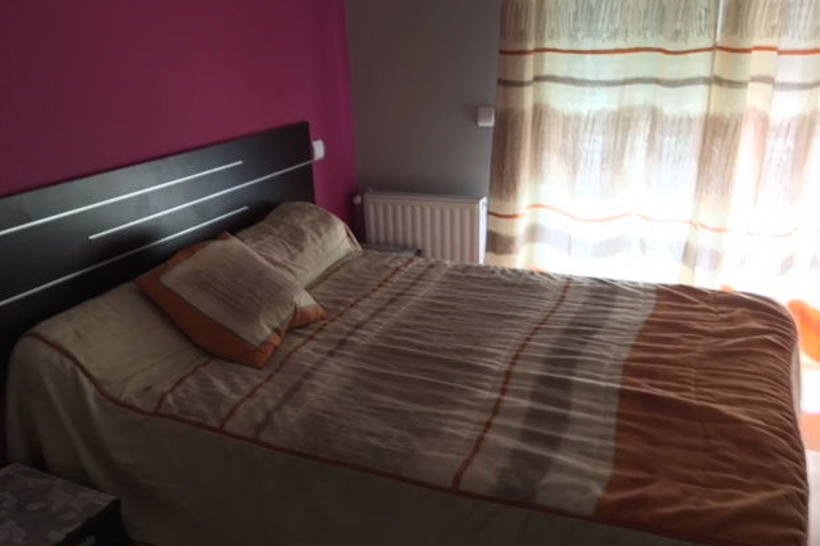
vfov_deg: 42.2
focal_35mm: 31
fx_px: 706
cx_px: 401
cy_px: 310
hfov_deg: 60.3
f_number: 2.2
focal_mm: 4.15
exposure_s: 1/20
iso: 200
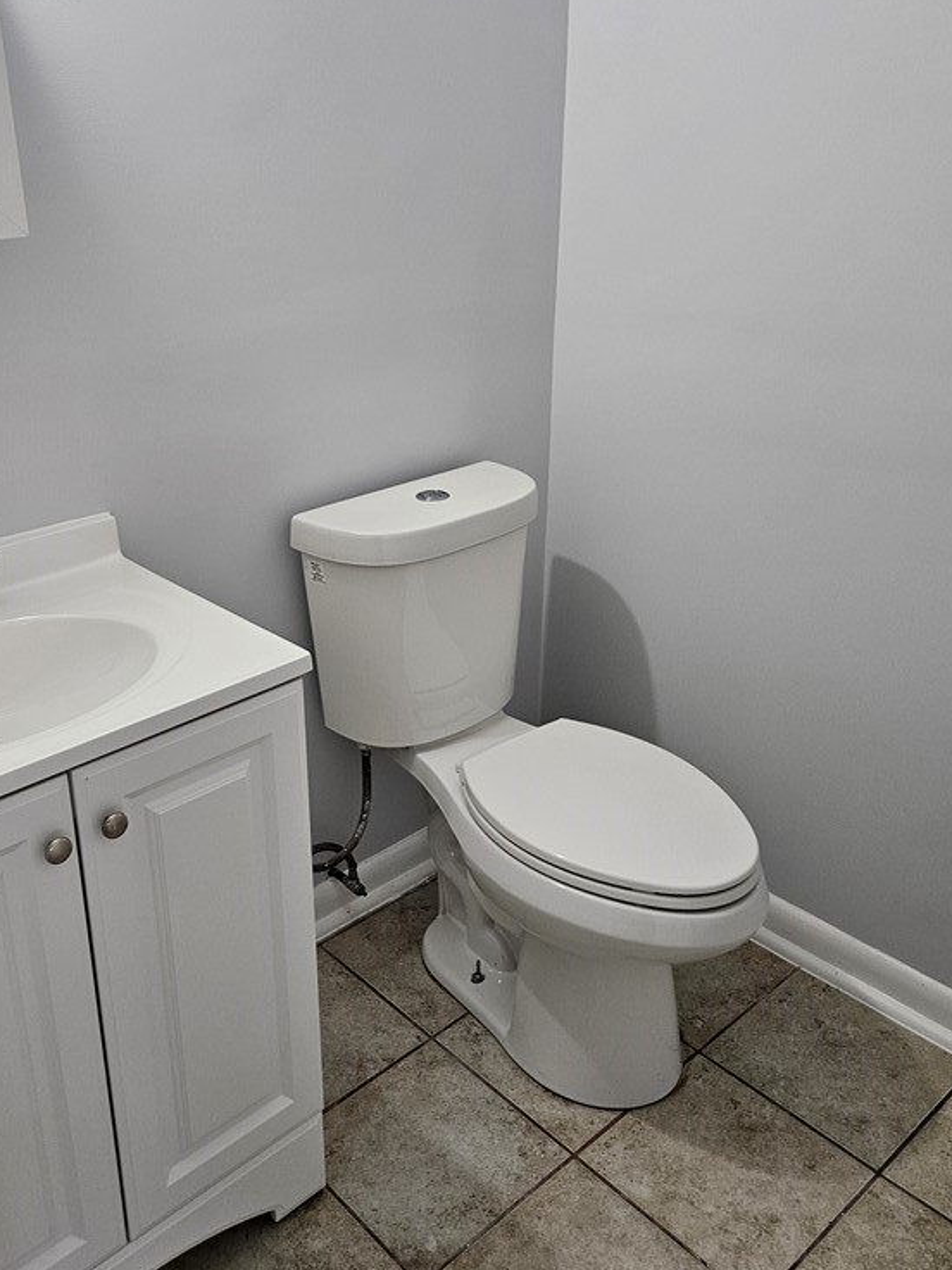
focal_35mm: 32
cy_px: 583
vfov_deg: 56.7
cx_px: 402
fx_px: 1173
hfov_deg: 44.0
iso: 250
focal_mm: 5.4
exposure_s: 1/120
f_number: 1.8
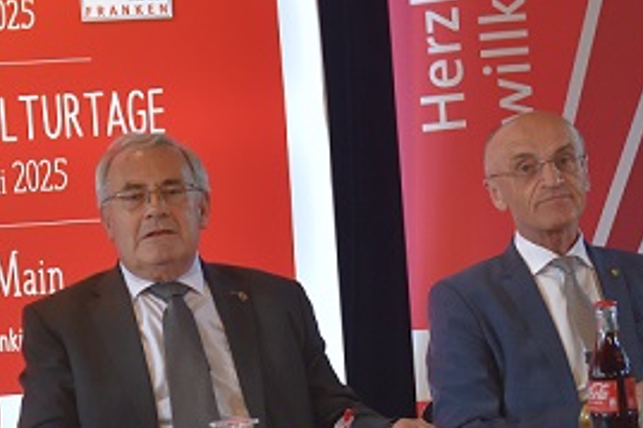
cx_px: 158
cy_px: 215
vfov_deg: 12.6
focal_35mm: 108
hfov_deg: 18.8
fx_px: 1934
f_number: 4
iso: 900
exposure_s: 1/60
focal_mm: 27
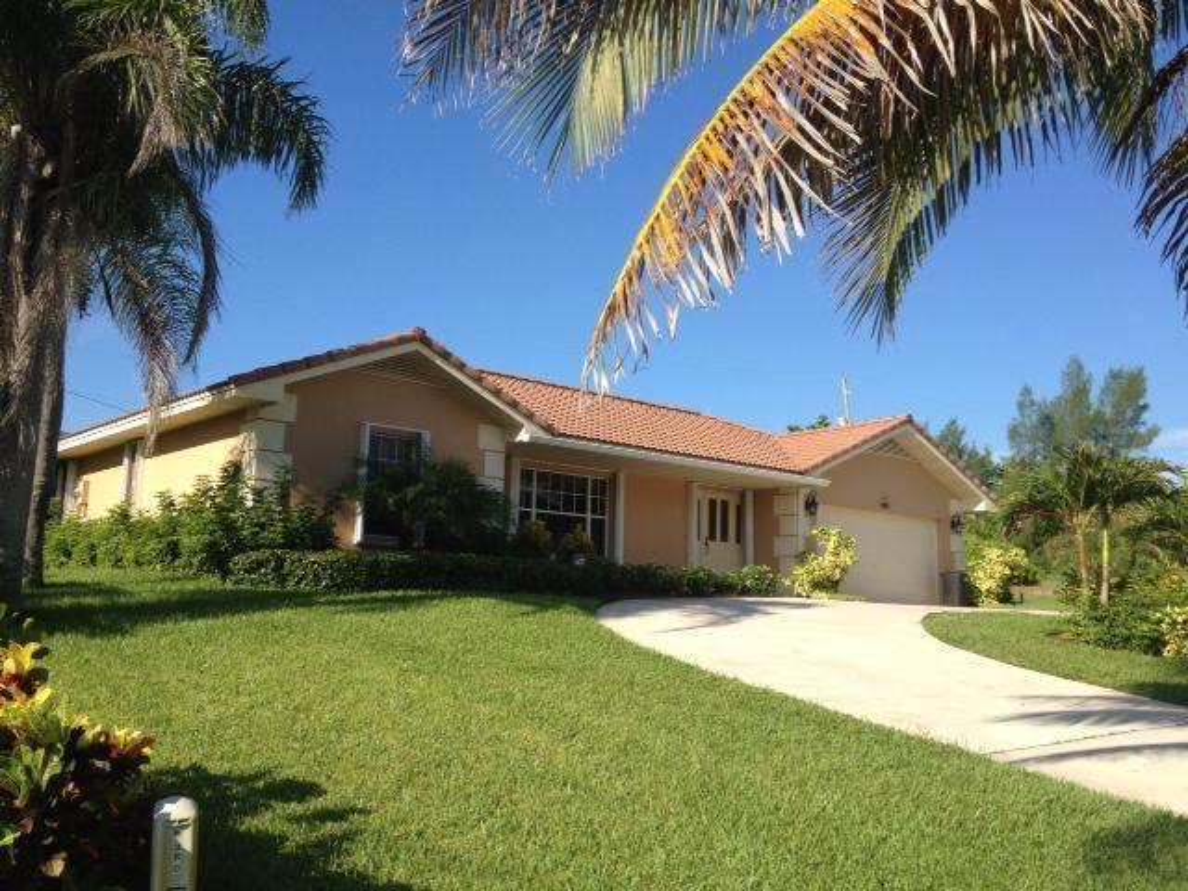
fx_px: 1201
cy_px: 446
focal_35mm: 35
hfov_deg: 52.6
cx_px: 594
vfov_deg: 40.7
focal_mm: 4.28
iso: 50
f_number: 2.4
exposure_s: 1/1381
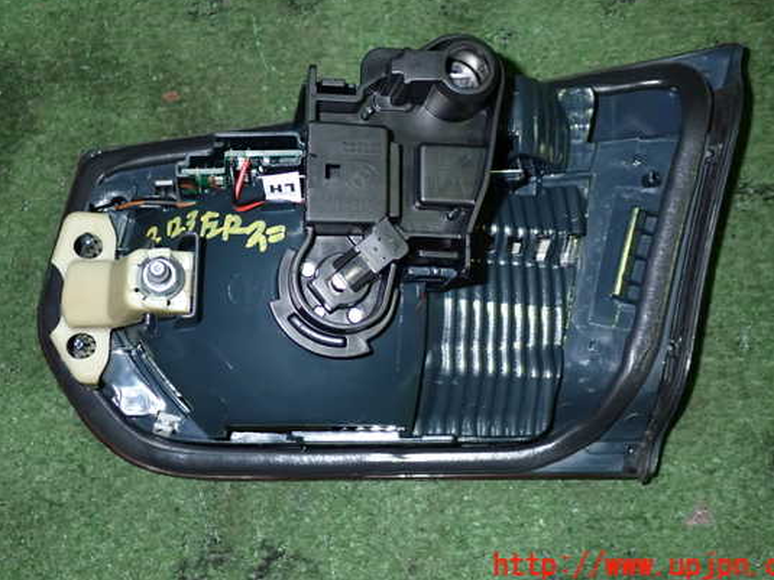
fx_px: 1028
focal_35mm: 46
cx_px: 386
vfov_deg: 31.5
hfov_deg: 41.2
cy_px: 259
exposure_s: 1/40
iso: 500
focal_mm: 7.31
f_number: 8
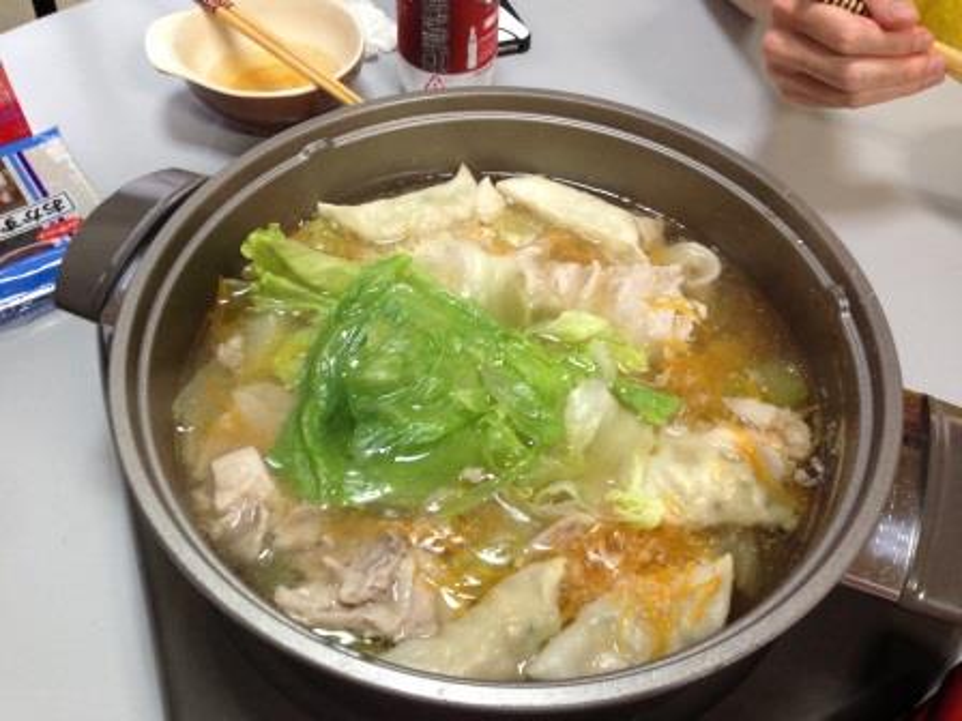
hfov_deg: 55.4
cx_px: 481
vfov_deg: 42.9
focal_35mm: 33
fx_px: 917
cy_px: 360
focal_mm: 4.12
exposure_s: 1/20
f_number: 2.4
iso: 200
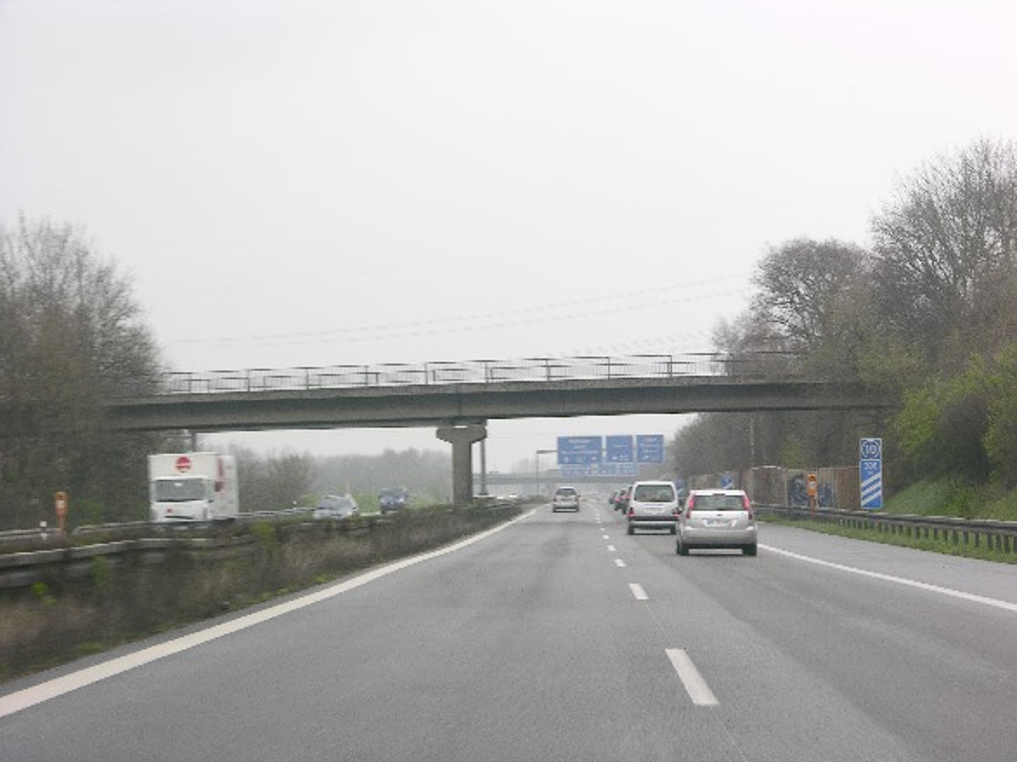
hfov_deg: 17.9
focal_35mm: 110
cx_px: 508
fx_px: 3231
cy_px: 381
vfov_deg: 13.5
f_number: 4.6
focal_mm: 27.3
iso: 50
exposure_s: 1/84.1
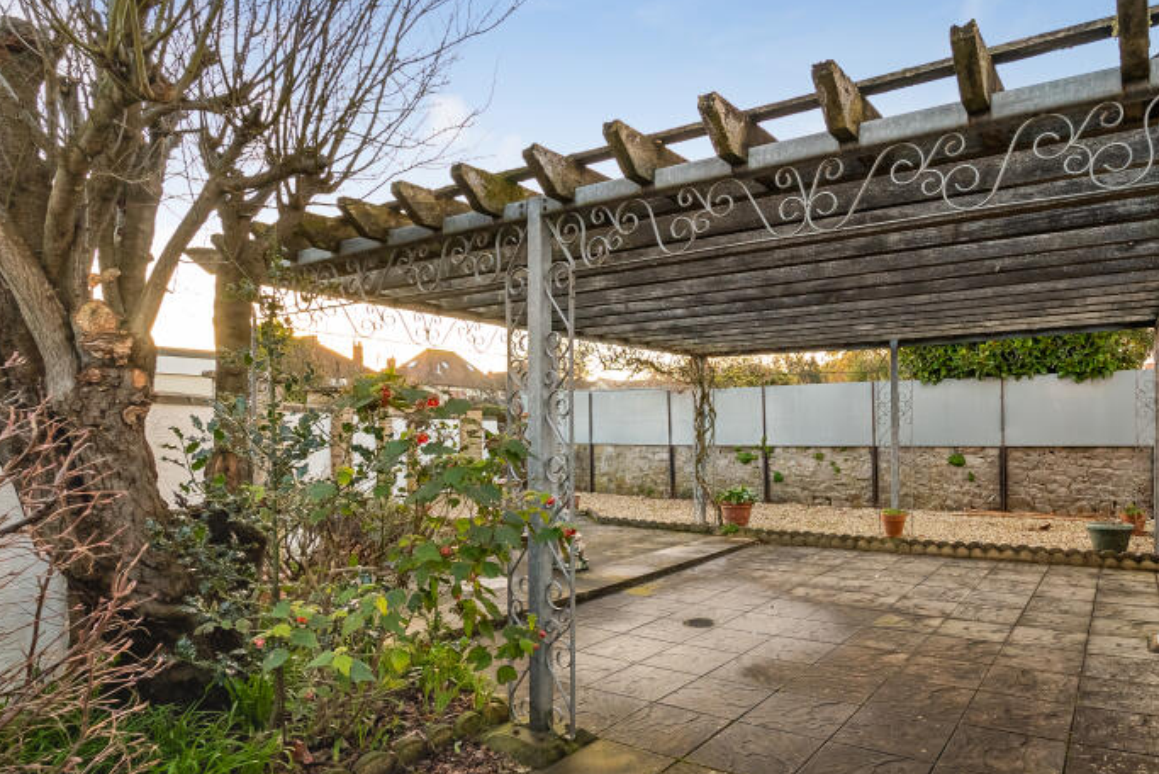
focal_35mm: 21
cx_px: 725
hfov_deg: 79.7
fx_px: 676
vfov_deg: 59.3
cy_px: 436
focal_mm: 14
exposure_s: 1/125
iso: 500
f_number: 6.3
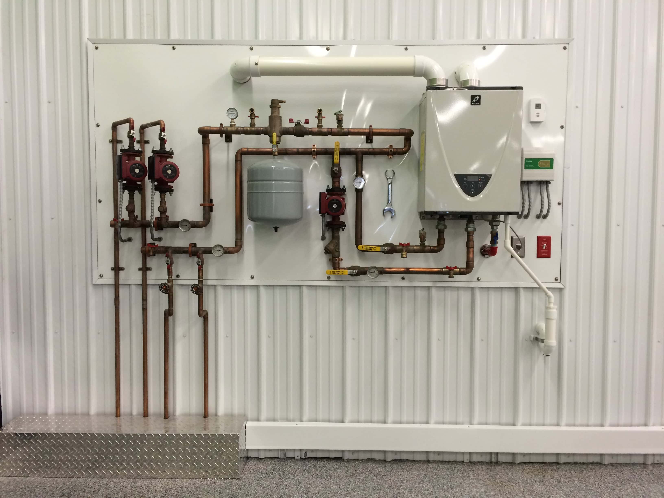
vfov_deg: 48.2
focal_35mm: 29
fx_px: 556
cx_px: 332
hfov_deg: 61.7
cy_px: 249
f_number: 2.2
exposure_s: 1/30
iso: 50
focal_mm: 4.2
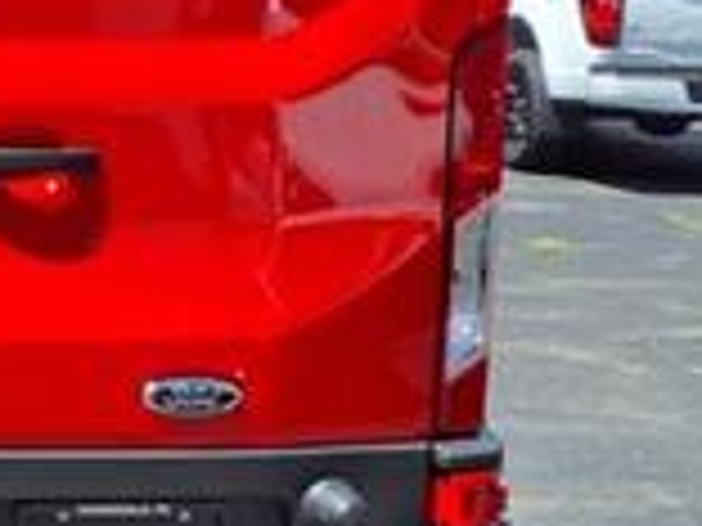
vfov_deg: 16.9
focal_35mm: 87
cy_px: 184
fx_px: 1764
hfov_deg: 21.3
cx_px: -81
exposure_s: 1/2000
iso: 40
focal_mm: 3.58
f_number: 1.9
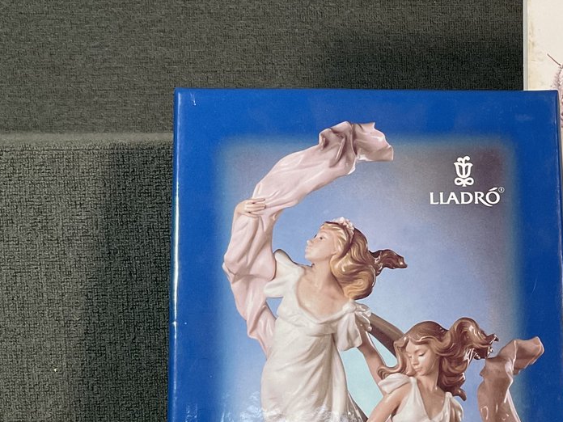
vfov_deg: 23.3
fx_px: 1025
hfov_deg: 28.5
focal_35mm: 63
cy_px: 249
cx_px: 587
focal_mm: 3
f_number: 1.8
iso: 64
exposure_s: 1/120
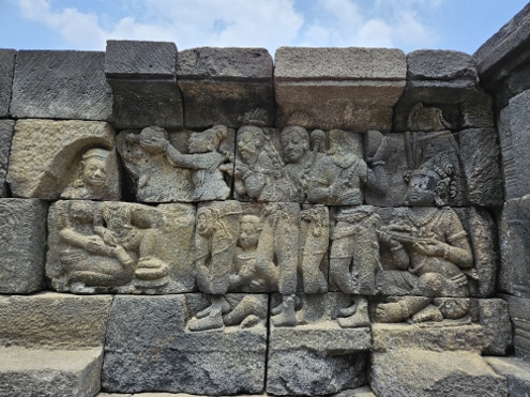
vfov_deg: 58.9
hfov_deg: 73.9
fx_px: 352
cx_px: 265
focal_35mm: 23
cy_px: 198
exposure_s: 1/1293
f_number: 1.8
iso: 40
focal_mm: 5.4
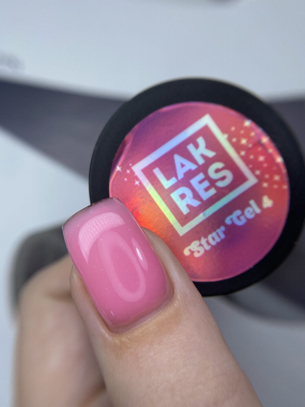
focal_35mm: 26
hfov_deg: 53.1
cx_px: 152
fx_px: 305
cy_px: 204
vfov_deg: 67.3
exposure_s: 1/816
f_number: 1.8
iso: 32
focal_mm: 4.25
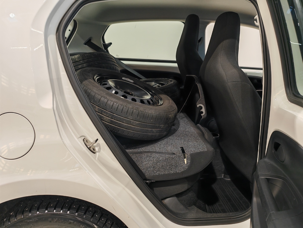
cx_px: 152
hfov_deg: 67.3
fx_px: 228
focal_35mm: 26
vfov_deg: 53.1
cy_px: 114
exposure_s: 1/100
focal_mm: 5.4
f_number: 1.6
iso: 100
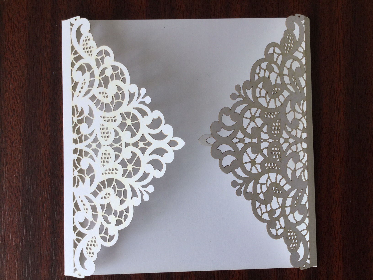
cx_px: 186
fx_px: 334
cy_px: 140
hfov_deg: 58.4
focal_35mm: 31
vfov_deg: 45.4
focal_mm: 3.3
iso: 25
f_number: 2.4
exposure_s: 1/50
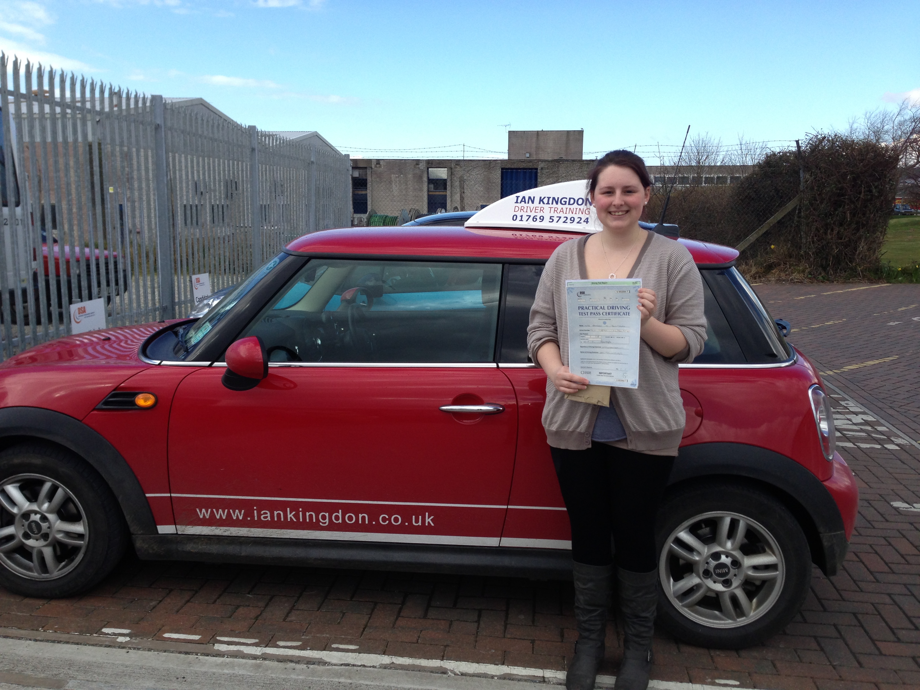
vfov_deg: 42.9
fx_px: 877
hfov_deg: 55.4
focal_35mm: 33
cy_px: 345
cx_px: 460
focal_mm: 4.13
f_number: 2.4
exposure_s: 1/951
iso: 64
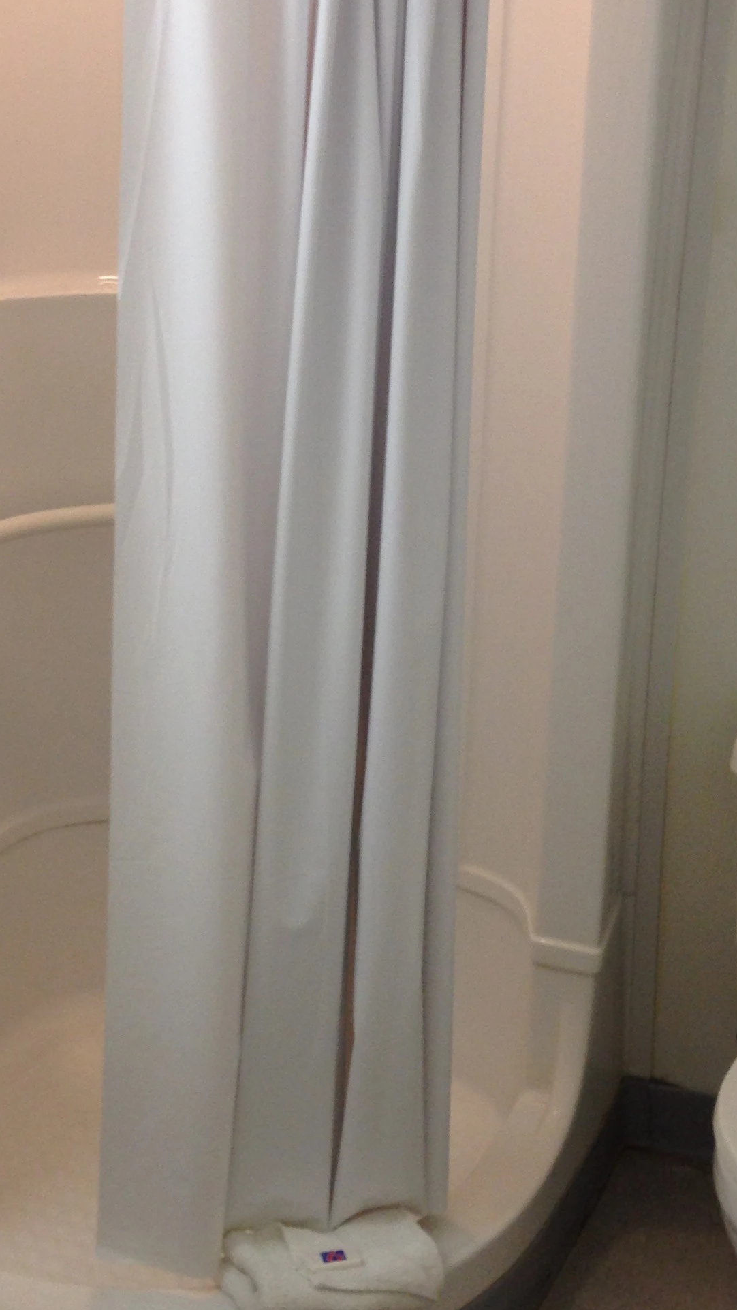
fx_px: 2120
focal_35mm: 61
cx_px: 332
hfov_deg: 19.7
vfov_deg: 34.2
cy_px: 511
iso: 80
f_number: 2.4
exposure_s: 1/20
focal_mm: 4.13
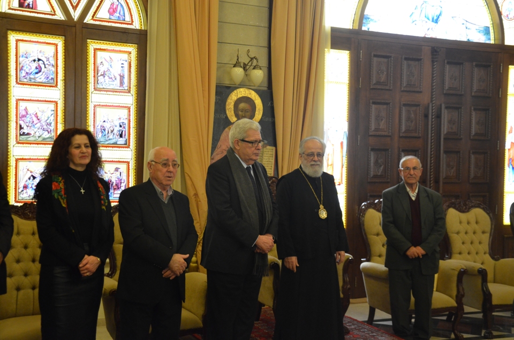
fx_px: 684
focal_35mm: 48
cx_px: 257
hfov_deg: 41.2
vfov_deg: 28.0
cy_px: 170
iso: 2000
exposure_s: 1/50
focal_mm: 32
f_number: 4.2
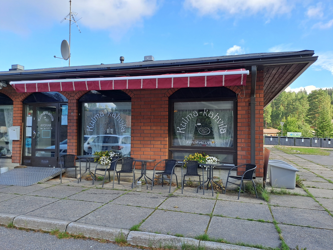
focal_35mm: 25
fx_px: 240
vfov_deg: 54.9
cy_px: 125
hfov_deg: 69.4
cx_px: 166
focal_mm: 4.65
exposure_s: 1/408
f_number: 1.8
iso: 32
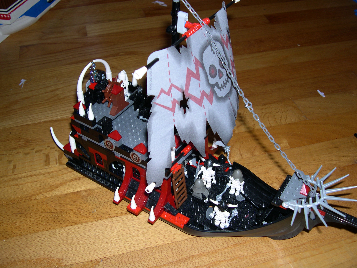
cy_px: 134
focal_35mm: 38
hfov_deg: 49.0
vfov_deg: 37.7
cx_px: 178
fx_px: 392
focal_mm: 8
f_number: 2.8
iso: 100
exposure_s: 1/60
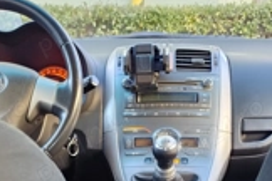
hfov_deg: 33.9
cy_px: 297
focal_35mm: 59
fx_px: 446
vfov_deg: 19.1
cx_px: 149
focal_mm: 6.19
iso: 400
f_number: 1.65
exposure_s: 1/50
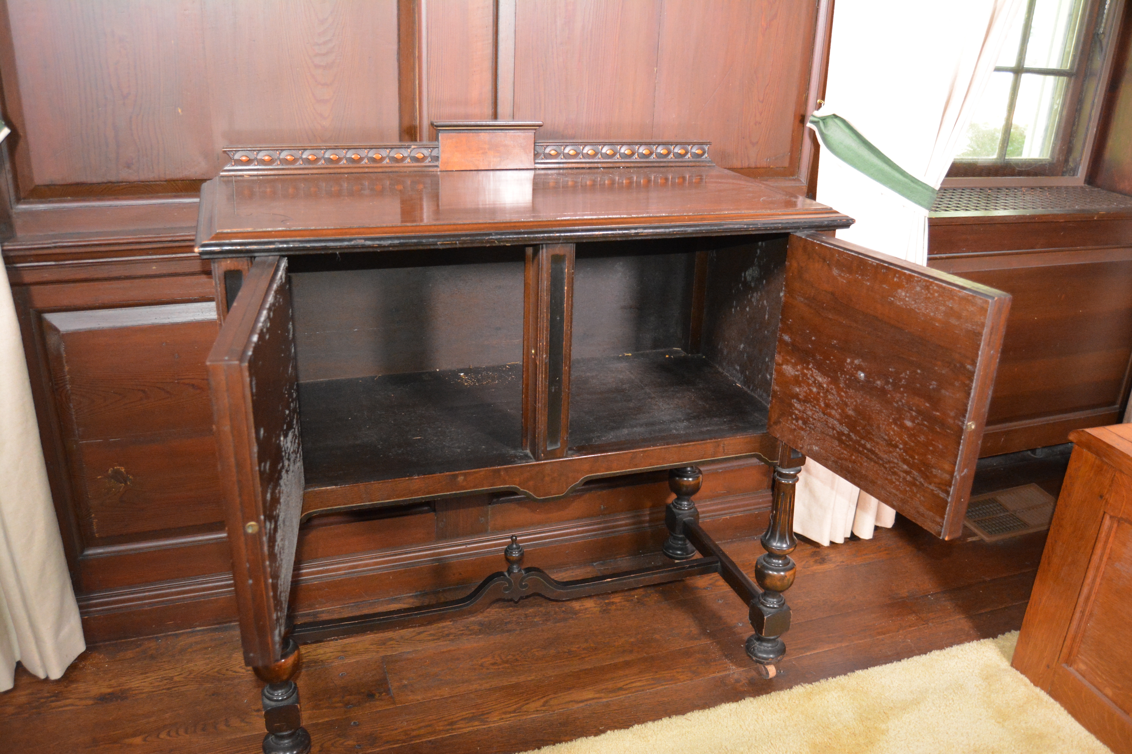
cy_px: 377
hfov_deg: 64.6
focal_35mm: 28
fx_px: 896
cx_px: 566
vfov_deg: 45.7
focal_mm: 19
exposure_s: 1/60
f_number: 3.5
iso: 3200
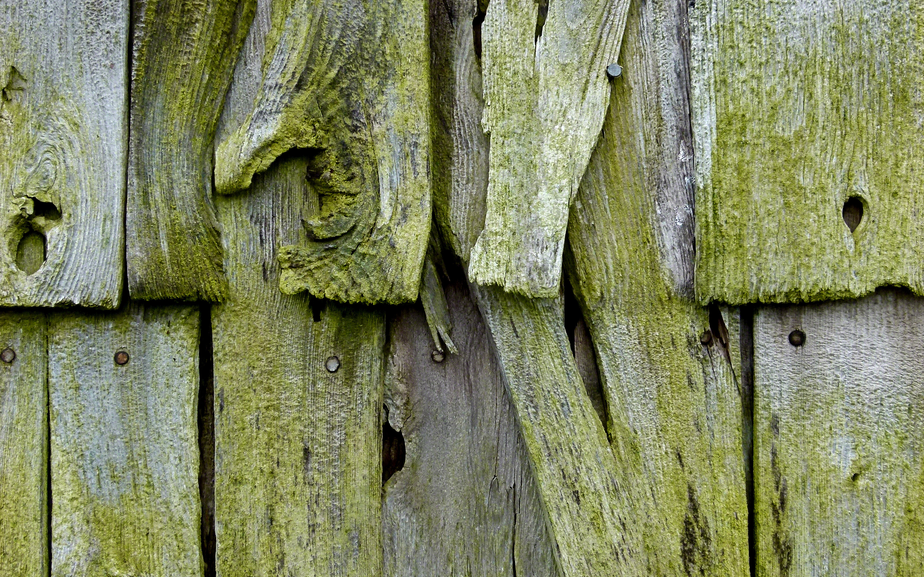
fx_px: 1435
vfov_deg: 22.7
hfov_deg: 35.7
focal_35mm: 57
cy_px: 263
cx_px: 462
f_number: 4
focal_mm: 7.3
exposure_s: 1/250
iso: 100
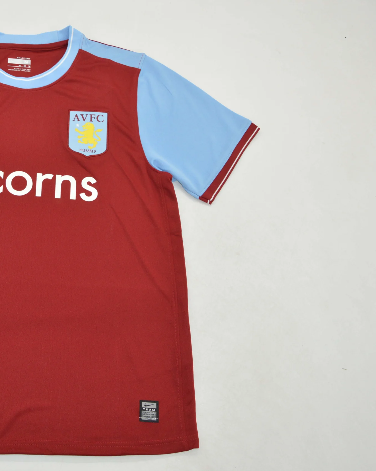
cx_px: 34
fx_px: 654
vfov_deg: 39.5
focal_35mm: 47
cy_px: 235
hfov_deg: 30.6
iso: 400
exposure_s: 1/200
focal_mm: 22
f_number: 6.3
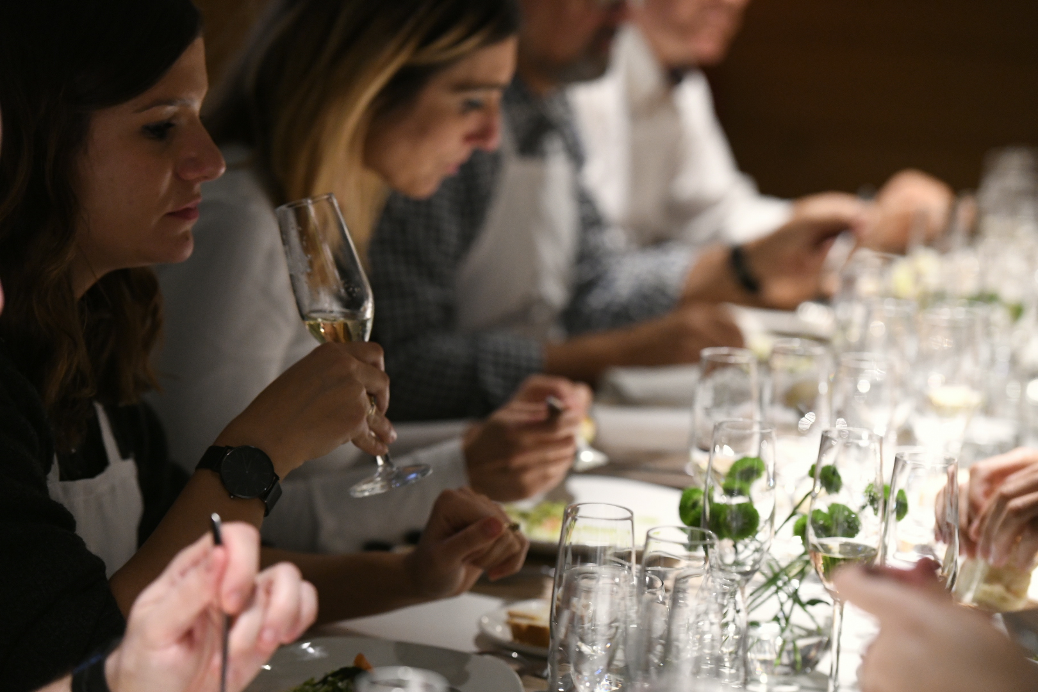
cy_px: 346
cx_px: 519
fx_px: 3604
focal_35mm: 125
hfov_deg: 16.4
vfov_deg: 11.0
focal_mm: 125
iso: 4000
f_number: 4
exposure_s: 1/125
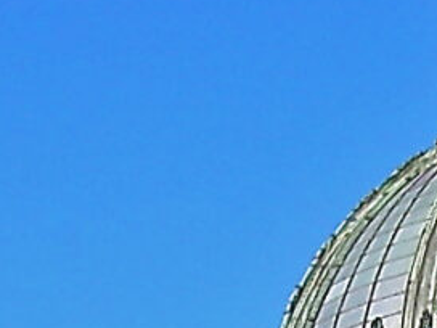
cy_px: 629
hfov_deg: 7.1
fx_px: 3497
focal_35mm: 277
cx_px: 445
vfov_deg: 5.3
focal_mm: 6.3
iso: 50
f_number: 4.6
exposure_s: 1/324
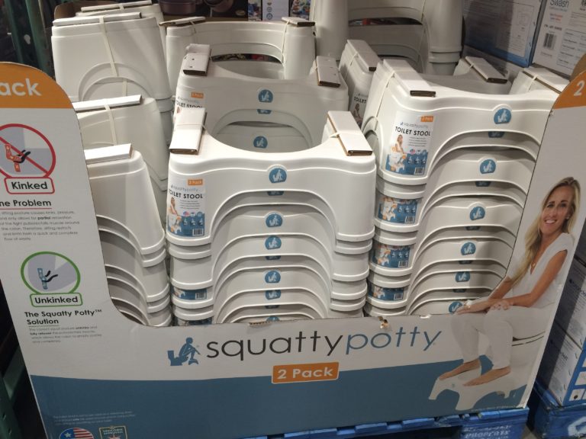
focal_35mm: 29
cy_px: 220
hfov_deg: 61.7
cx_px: 293
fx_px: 491
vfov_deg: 48.2
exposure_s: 1/30
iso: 64
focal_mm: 4.15
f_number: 2.2
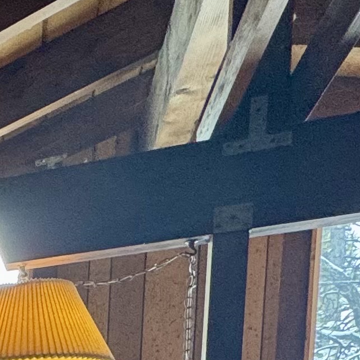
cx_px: -514
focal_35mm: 78
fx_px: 918
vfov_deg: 18.0
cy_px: 633
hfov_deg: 14.4
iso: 100
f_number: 2.2
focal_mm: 2.22
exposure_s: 1/120
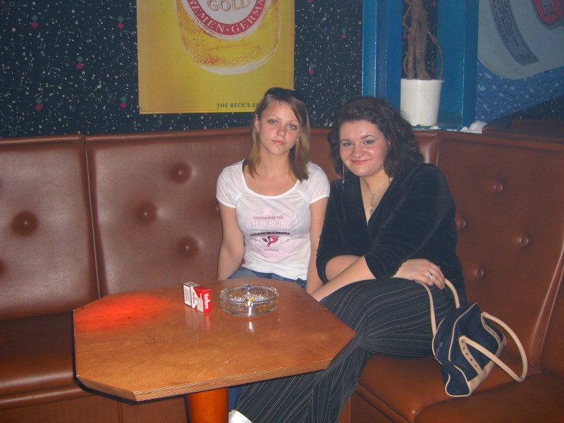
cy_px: 212
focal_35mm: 38
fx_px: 619
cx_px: 282
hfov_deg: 49.0
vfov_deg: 37.7
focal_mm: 7.9
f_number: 2.8
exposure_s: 1/60
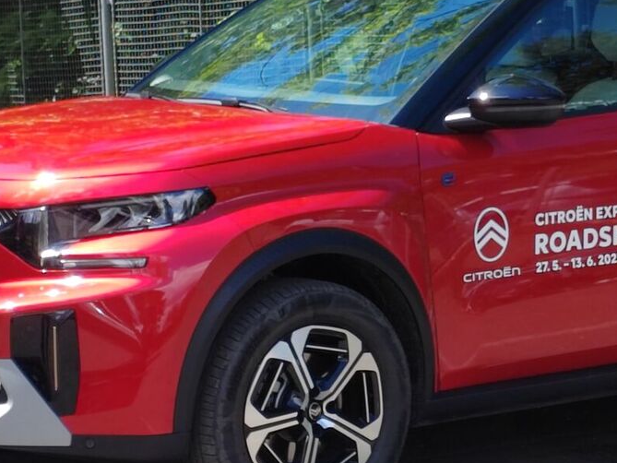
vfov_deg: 9.6
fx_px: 2763
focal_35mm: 155
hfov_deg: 12.7
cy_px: 136
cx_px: 468
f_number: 1.9
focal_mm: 5.52
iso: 100
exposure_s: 1/500
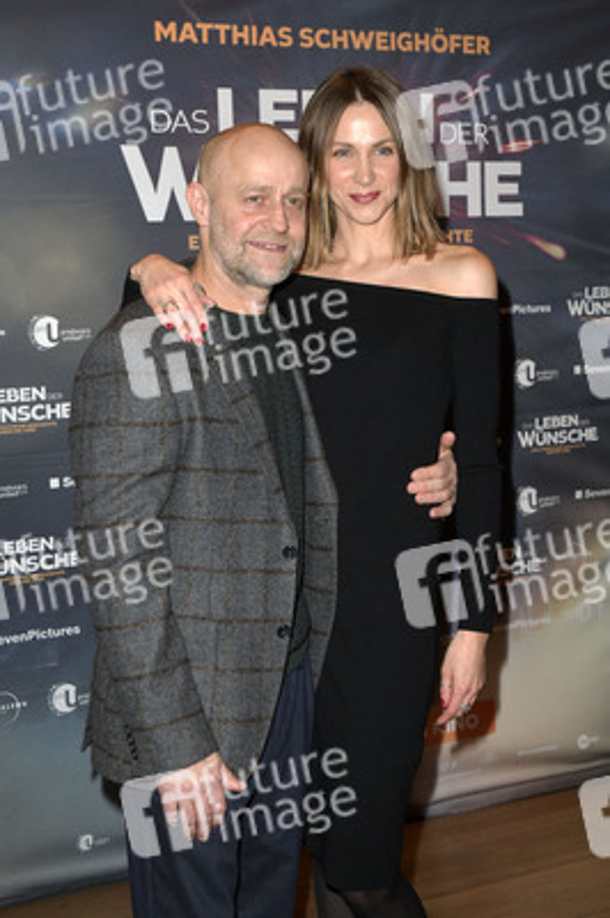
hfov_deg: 26.9
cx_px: 305
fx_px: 1273
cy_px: 459
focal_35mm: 50
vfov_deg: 39.6
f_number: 6.3
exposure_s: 1/250
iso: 1250
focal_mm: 50
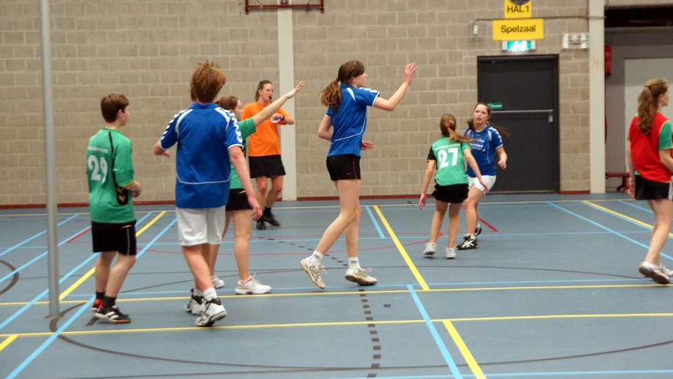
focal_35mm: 83
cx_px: 353
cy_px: 178
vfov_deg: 14.6
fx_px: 1481
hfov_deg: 25.6
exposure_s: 1/160
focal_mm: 50
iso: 1600
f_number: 3.2
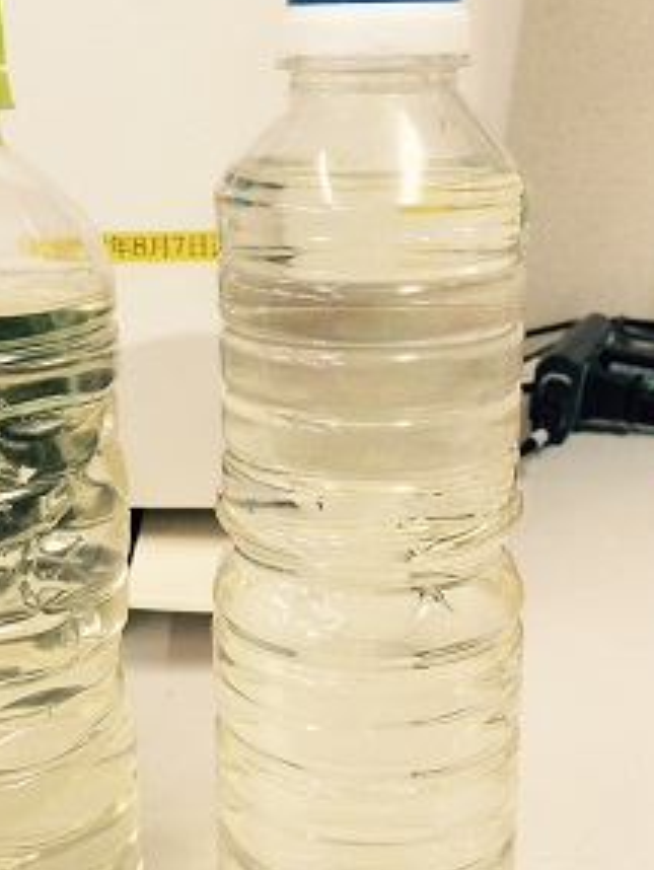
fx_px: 1358
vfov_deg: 35.5
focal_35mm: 54
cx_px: 234
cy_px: 421
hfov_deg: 27.0
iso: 64
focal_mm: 4.15
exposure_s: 1/30
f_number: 2.2
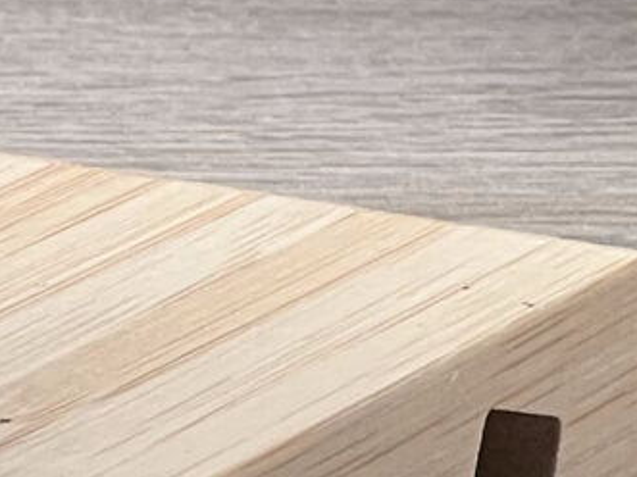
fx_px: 10964
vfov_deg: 2.5
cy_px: -721
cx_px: -620
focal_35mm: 596
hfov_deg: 3.3
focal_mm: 9
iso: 64
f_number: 2.8
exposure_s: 1/100
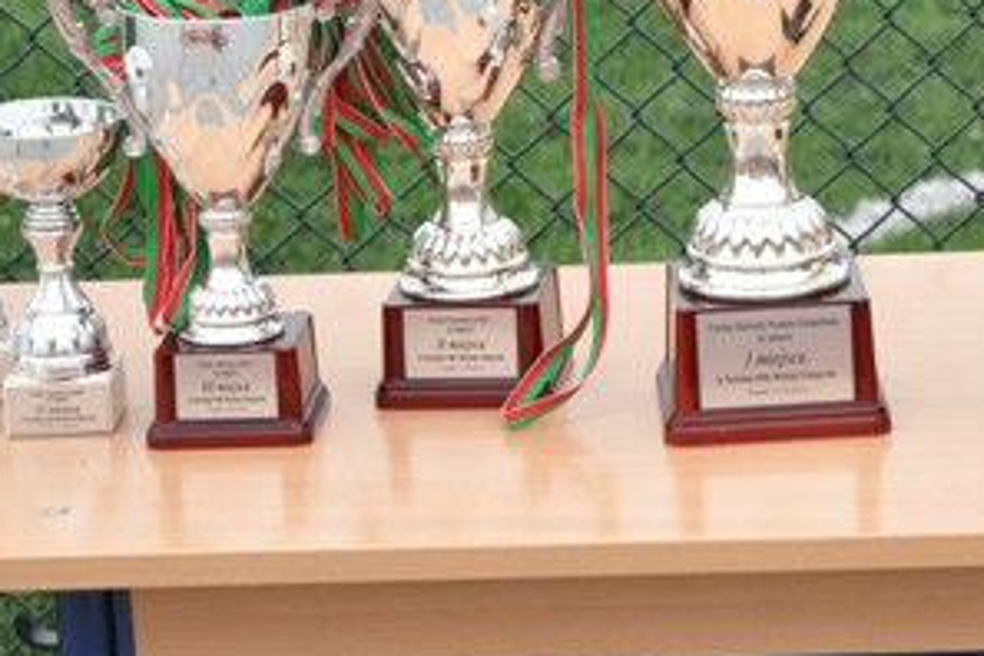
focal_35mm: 181
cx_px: 924
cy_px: 167
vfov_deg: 7.6
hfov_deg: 11.3
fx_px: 4956
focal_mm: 45
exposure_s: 1/2000
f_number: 5
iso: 1250
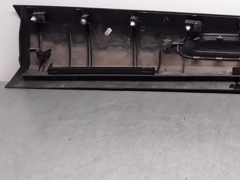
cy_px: 48
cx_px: 204
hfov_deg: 37.0
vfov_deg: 29.3
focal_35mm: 49
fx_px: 340
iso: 100
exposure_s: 1/109
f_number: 1.9
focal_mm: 2.91
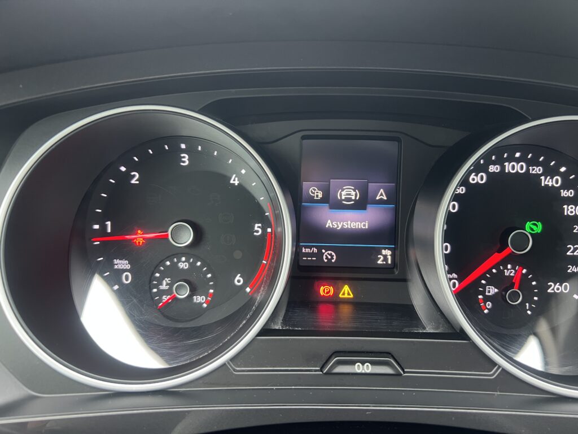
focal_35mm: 26
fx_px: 434
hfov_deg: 67.3
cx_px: 289
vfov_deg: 53.1
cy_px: 217
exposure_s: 1/56
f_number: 1.5
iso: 250
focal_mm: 5.7
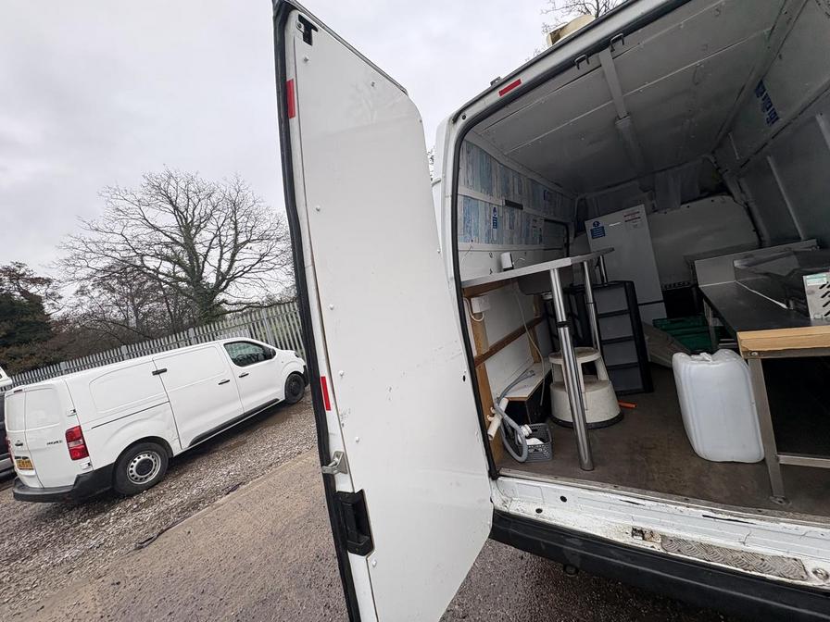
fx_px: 336
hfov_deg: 102.1
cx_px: 415
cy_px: 311
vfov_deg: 85.7
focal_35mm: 14
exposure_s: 1/228
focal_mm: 2.22
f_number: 2.2
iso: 40
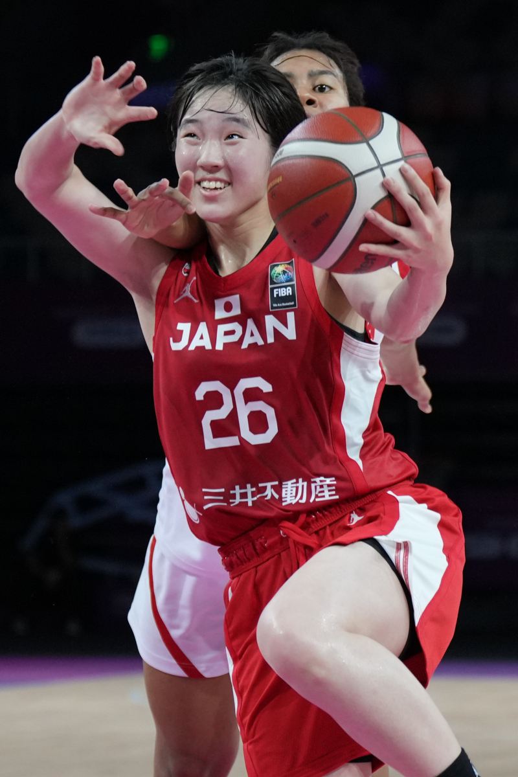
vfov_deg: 19.5
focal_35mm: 105
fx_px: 2266
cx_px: 259
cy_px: 388
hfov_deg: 13.0
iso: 1600
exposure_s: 1/1600
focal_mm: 70
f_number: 2.8
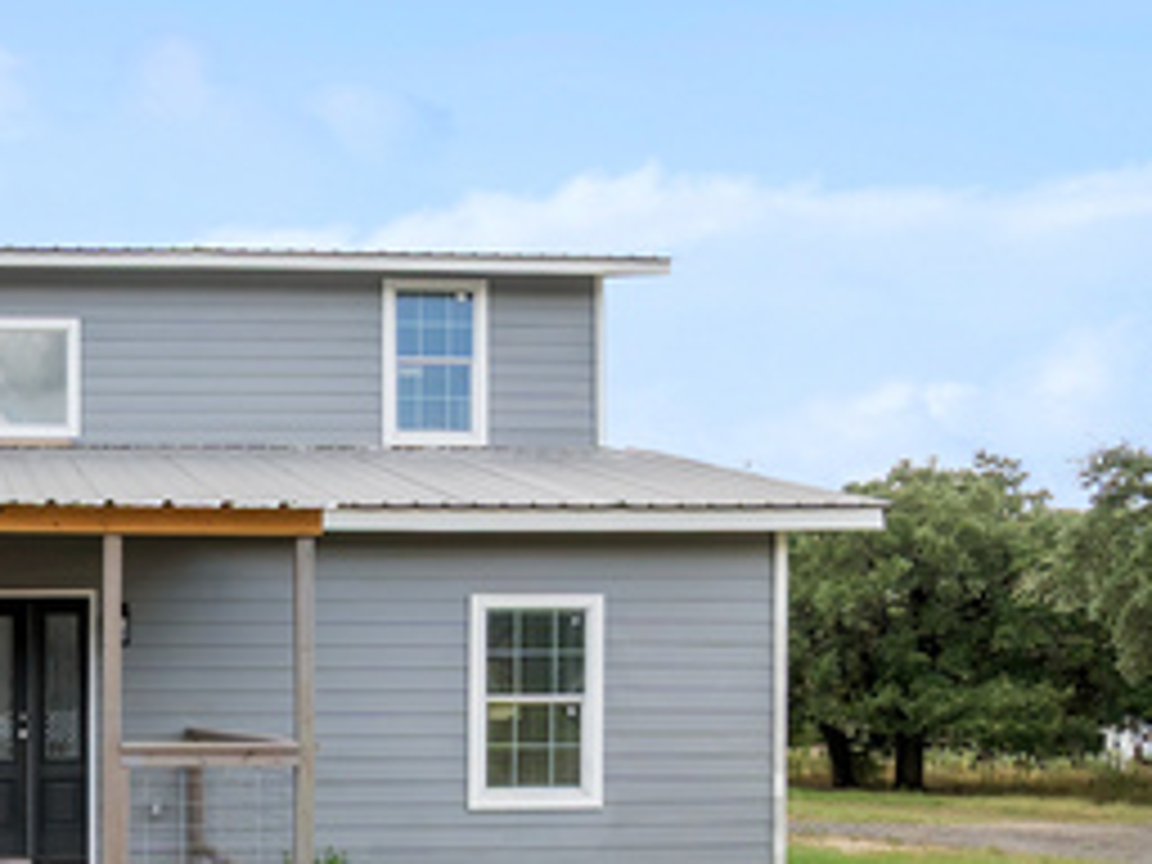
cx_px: 27
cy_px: 731
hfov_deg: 44.5
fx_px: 1198
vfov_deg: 37.7
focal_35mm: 36
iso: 320
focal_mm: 10
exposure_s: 1/640
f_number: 6.3
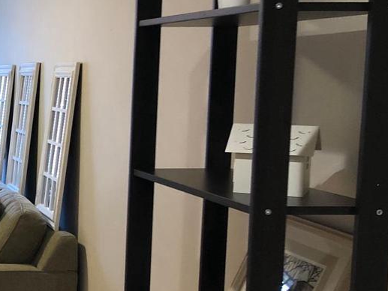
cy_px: 163
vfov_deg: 18.9
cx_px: -148
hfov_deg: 21.9
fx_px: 874
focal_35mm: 78
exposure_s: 1/15
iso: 64
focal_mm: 4
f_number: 1.8
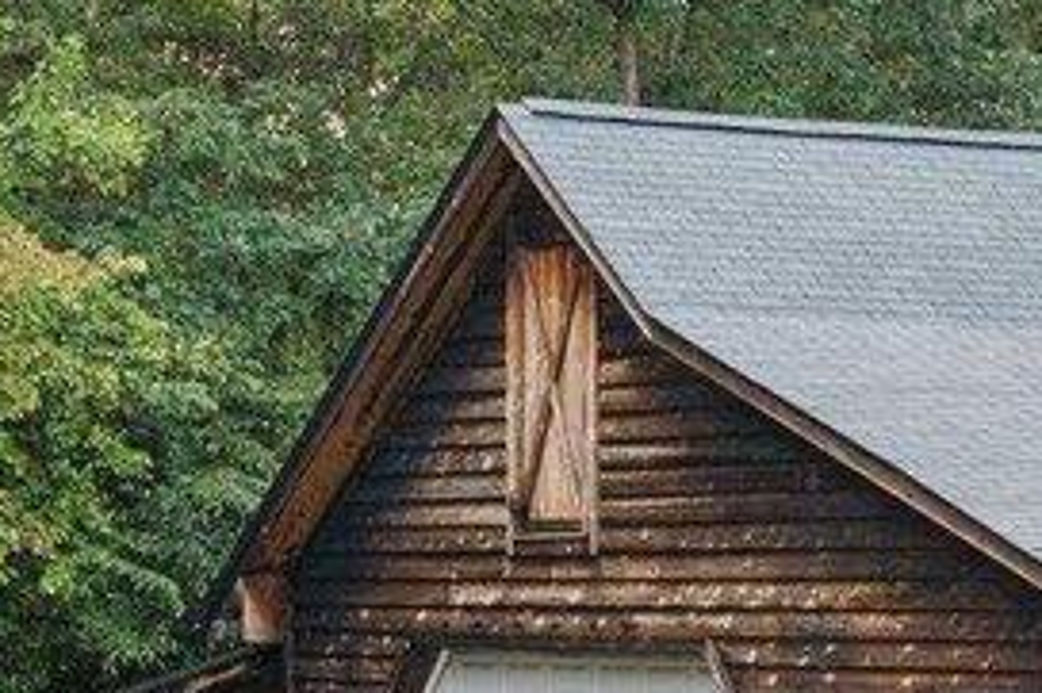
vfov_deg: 7.6
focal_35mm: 180
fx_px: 5207
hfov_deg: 10.9
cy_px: 731
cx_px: 1632
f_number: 6.3
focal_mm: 34
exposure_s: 1/60
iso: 320
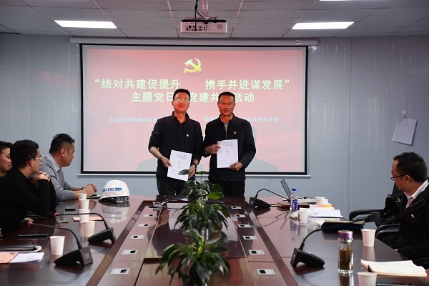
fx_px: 929
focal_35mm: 78
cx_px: 214
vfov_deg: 17.5
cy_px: 143
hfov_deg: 26.0
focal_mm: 52
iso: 1250
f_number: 5
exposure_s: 1/100
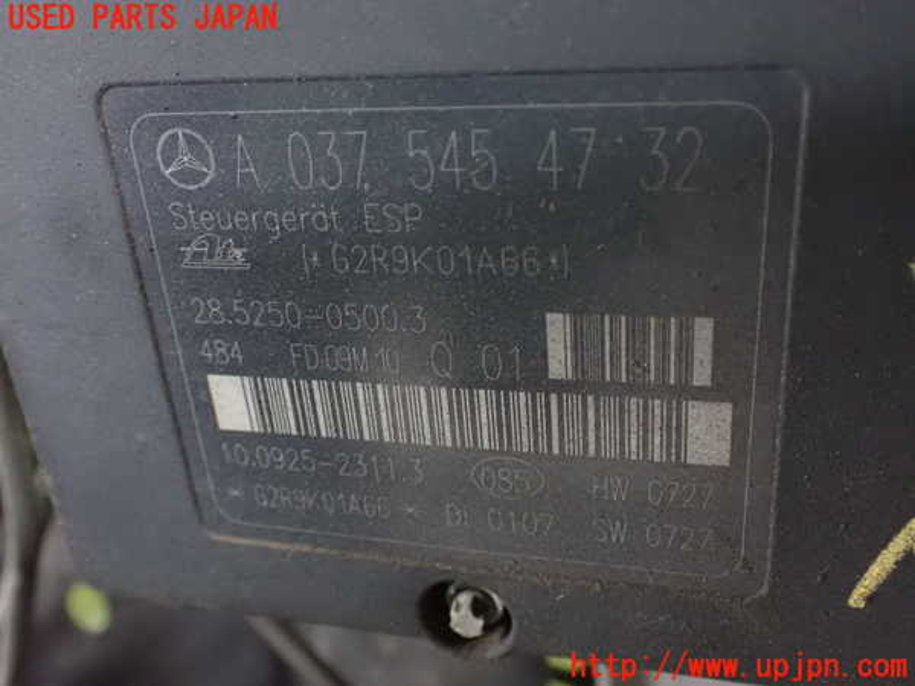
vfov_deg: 39.7
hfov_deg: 51.4
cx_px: 458
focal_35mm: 36
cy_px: 343
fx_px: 952
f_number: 2.5
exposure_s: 1/30
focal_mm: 6.37
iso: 1600
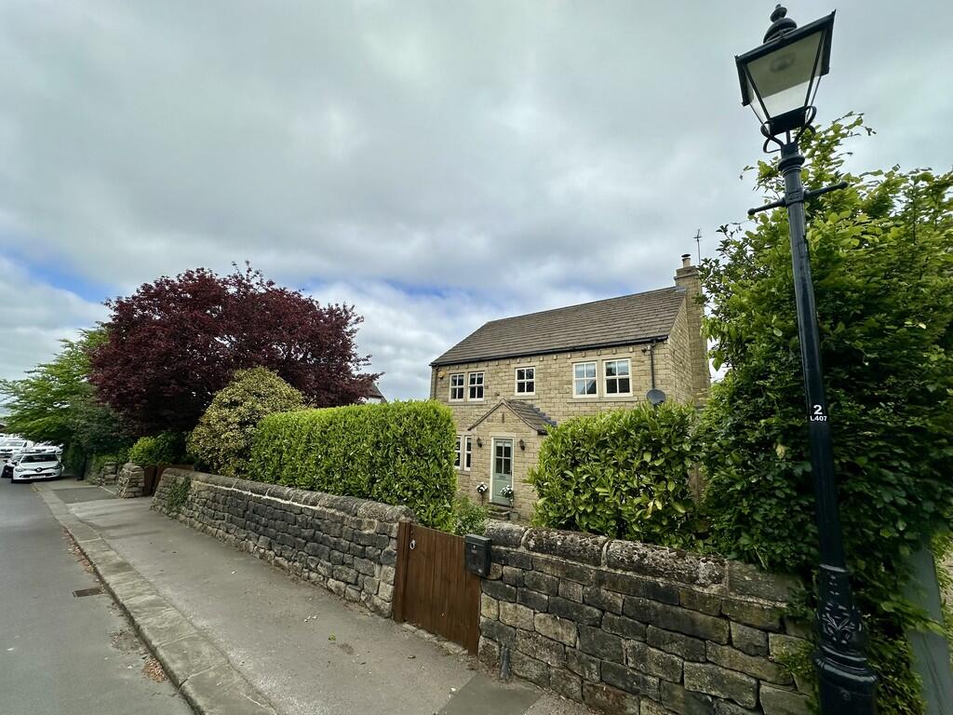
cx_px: 476
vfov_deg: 85.7
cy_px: 358
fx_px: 385
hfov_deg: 102.1
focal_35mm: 14
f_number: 2.2
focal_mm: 2.22
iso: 50
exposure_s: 1/2398
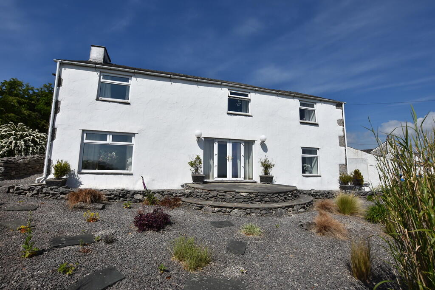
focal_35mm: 15
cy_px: 145
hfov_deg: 100.4
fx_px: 181
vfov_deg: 77.3
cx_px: 218
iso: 100
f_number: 8
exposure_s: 1/500
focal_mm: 10
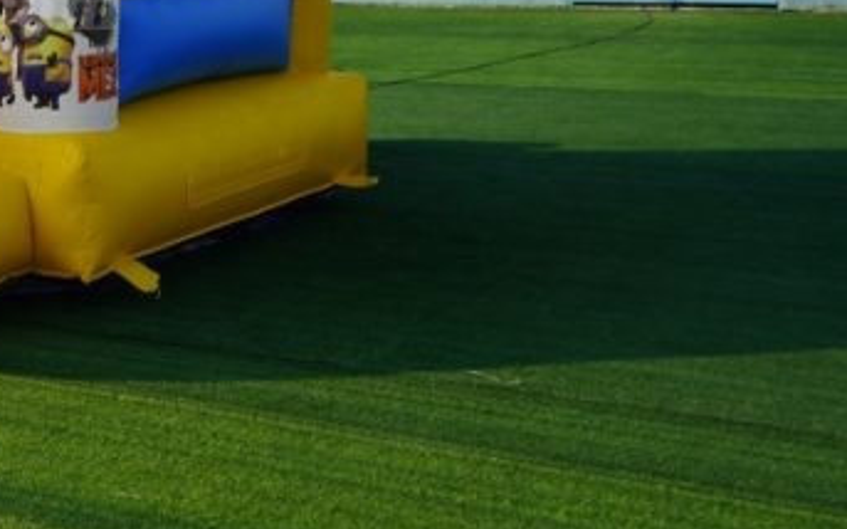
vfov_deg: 17.3
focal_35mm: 73
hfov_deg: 24.0
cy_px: -41
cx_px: -314
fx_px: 1684
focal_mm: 16
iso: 100
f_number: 9
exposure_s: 1/125
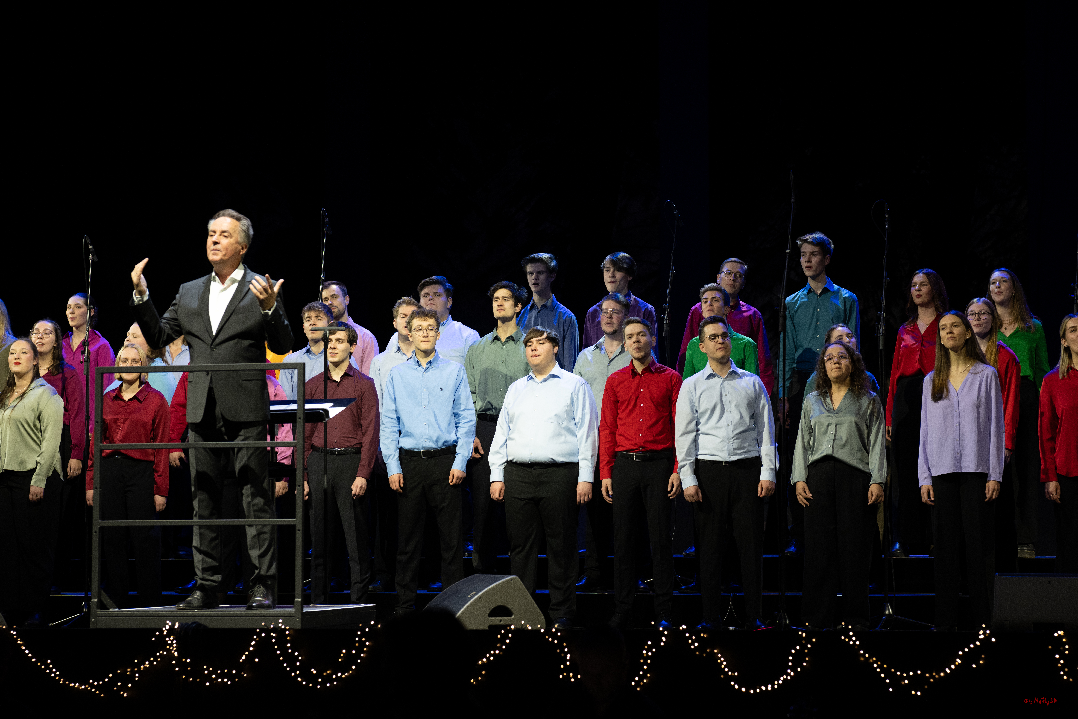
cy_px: 360
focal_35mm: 85
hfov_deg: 23.9
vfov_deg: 16.1
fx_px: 2545
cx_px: 539
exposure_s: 1/250
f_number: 3.2
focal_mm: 85
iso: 1000
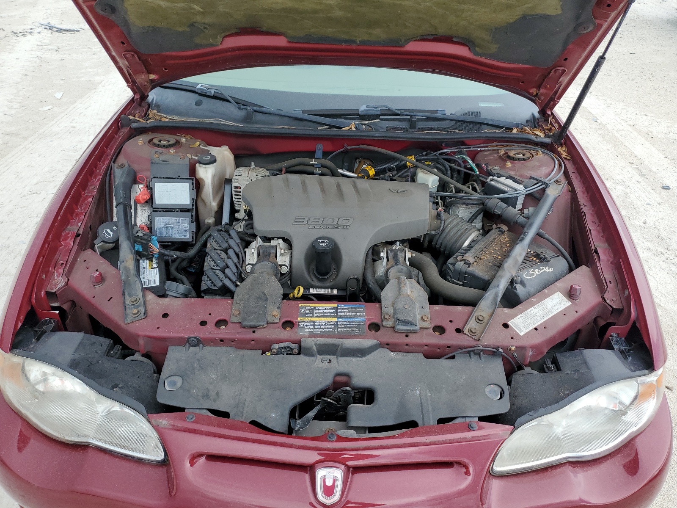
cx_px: 338
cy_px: 254
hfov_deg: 67.3
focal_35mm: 26
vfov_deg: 53.1
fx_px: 508
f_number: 1.5
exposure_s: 1/556
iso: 50
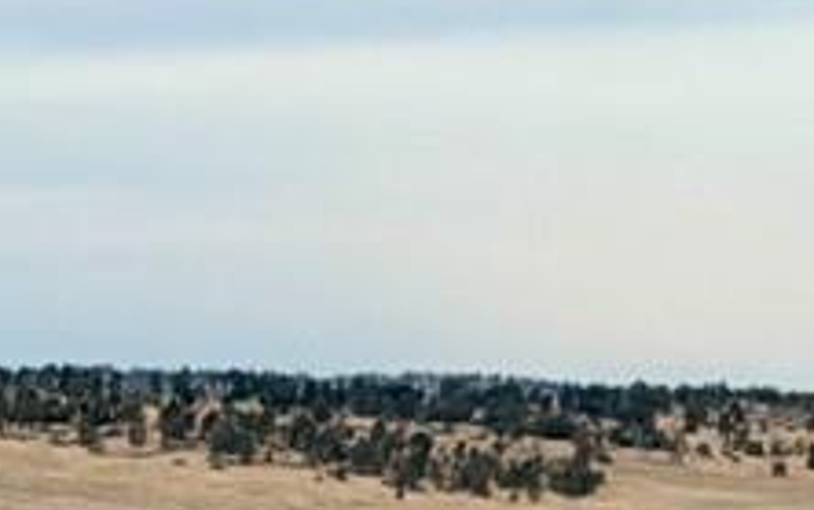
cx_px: 1907
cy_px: 1328
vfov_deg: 3.5
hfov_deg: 5.5
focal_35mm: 366
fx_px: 8124
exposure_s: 1/4878
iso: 64
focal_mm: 6.76
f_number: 1.78
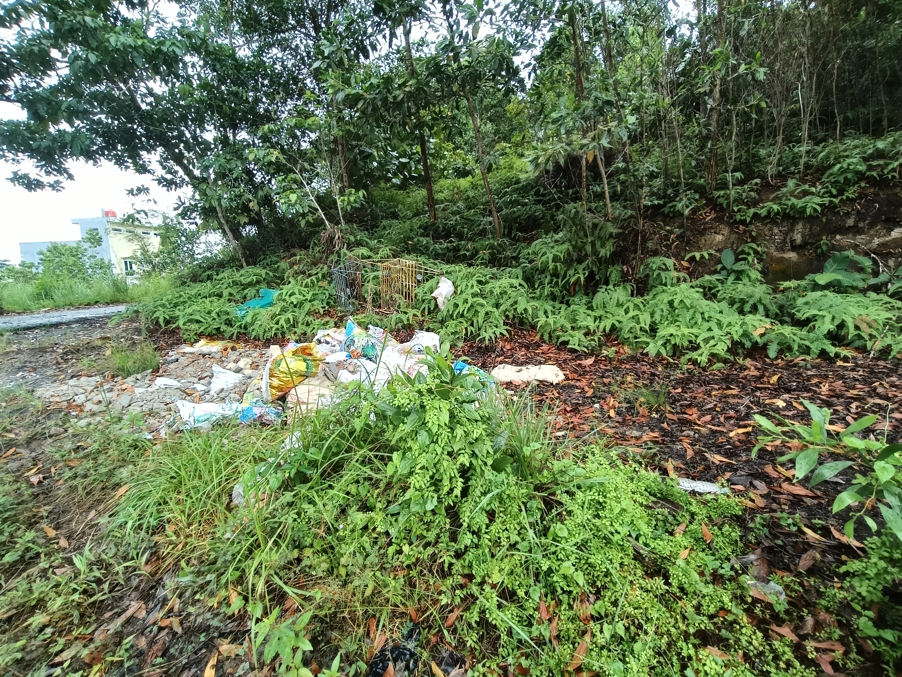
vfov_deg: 78.1
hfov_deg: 94.5
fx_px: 417
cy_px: 338
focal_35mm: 16
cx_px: 451
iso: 64
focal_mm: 1.68
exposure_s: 1/114
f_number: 2.2
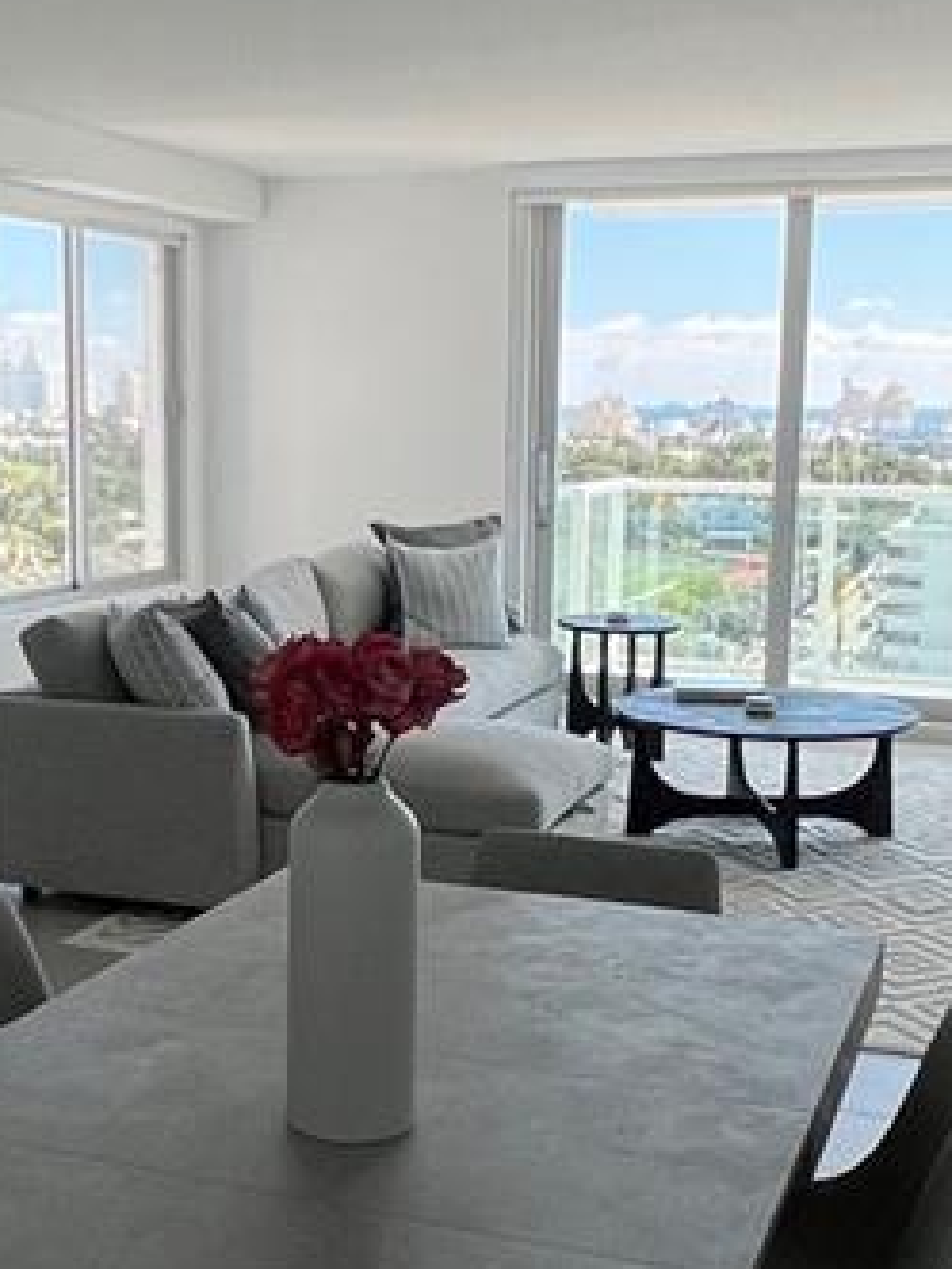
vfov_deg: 40.4
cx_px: 356
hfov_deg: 30.7
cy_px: 707
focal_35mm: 47
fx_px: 1723
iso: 32
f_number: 1.8
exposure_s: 1/779
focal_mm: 1.57
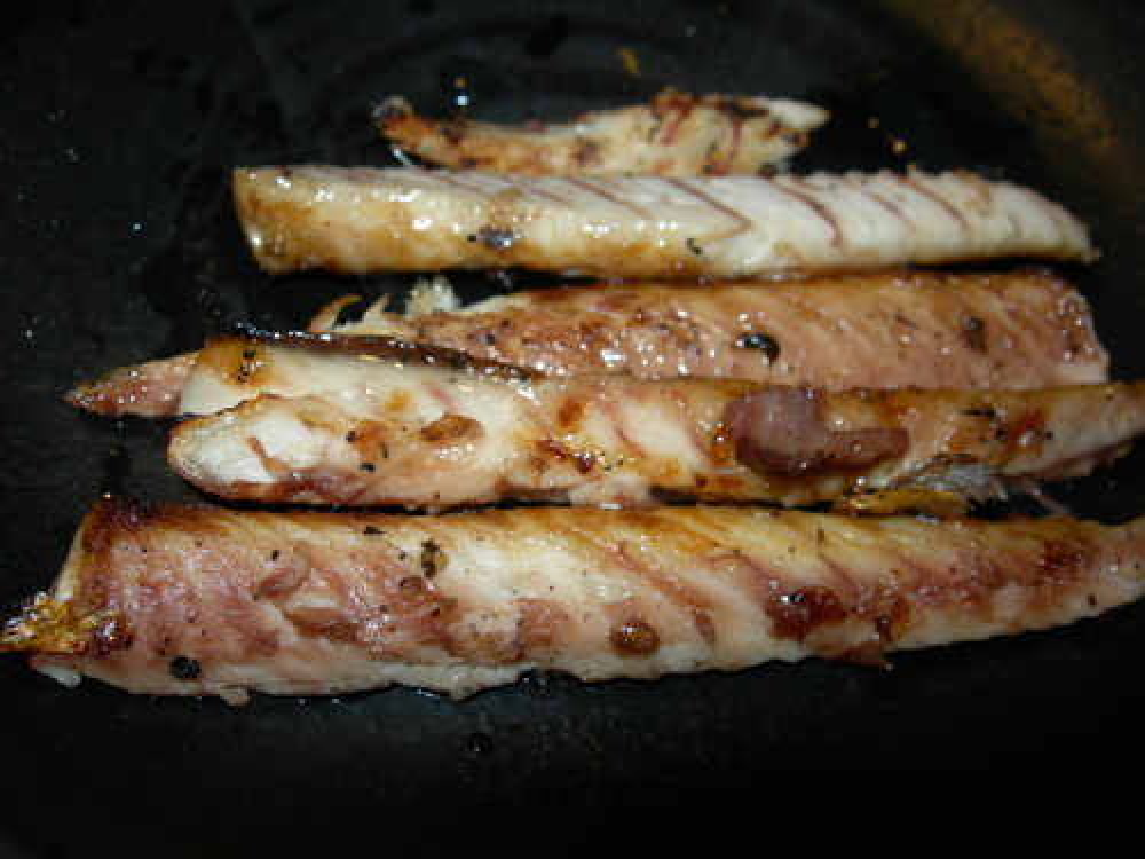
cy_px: 430
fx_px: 1257
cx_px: 572
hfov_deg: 49.0
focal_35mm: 38
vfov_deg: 37.7
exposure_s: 1/60.1
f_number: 4.8
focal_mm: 7.8
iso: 50
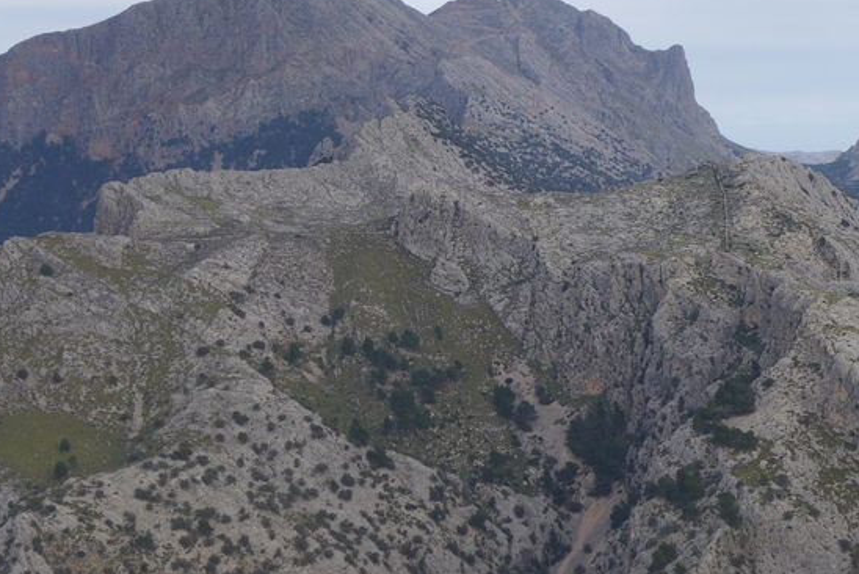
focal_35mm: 118
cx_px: 471
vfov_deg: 11.6
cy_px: 202
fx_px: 2817
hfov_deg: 17.3
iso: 80
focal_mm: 17.7
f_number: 2.8
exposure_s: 1/640
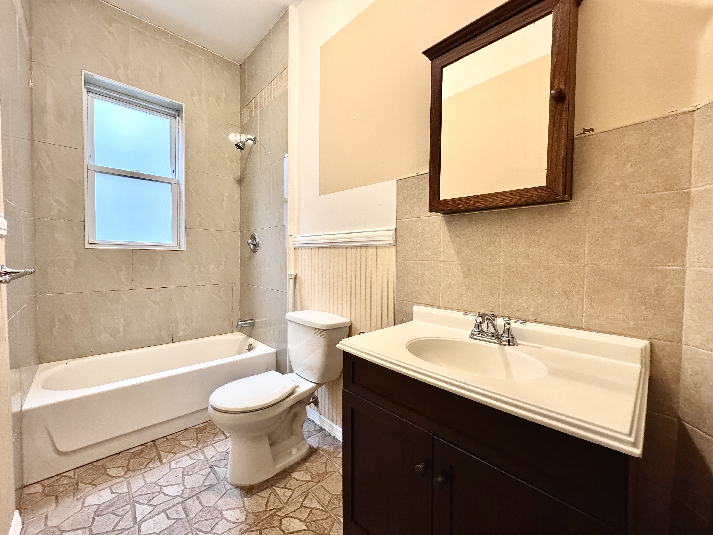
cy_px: 268
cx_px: 356
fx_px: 288
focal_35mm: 14
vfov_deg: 85.7
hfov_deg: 102.1
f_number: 2.2
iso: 320
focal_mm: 2.22
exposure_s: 1/60
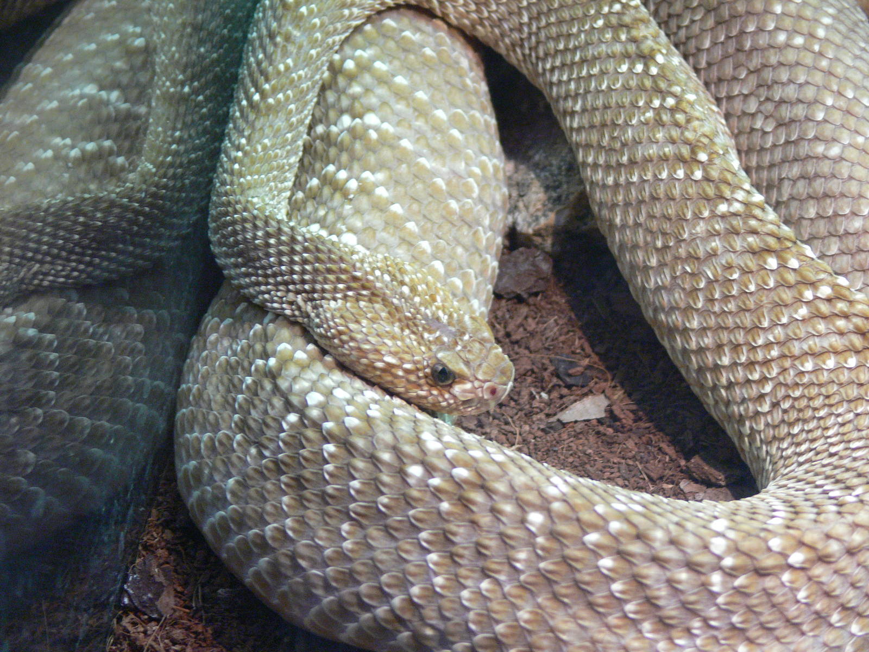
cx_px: 434
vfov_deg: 12.8
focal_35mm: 116
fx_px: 2912
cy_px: 326
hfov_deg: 17.0
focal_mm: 24.4
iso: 200
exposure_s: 1/8
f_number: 3.6
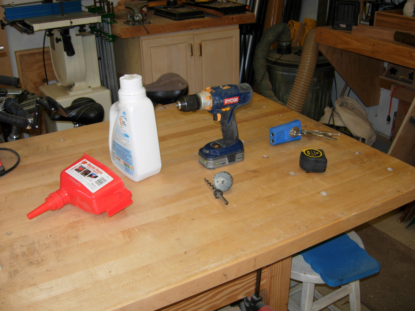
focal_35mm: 36
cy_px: 156
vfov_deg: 39.7
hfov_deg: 51.4
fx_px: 432
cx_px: 208
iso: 50
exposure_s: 1/45.2
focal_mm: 7.5
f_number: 2.7
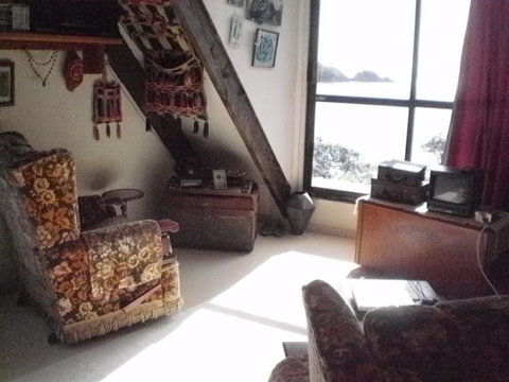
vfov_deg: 39.7
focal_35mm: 36
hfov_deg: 51.4
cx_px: 254
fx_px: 529
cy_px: 191
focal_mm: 6.3
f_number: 4.6
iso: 1600
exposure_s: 1/2000
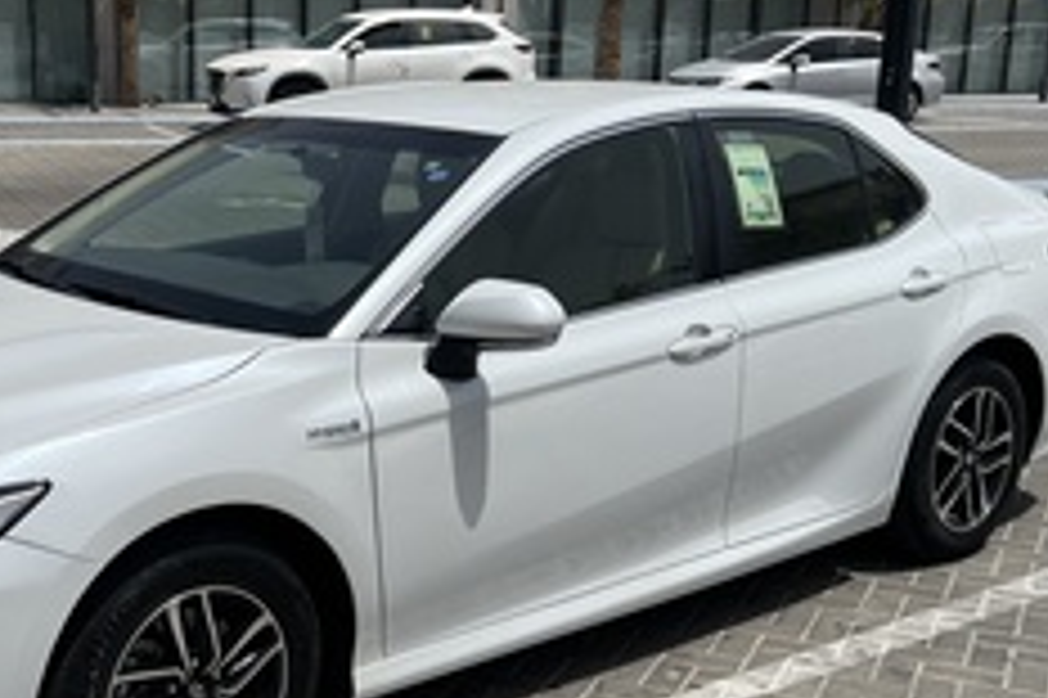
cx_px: 281
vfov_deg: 25.4
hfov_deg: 36.8
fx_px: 1542
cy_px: 430
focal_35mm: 53
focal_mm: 5.7
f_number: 1.5
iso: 50
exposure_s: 1/9434
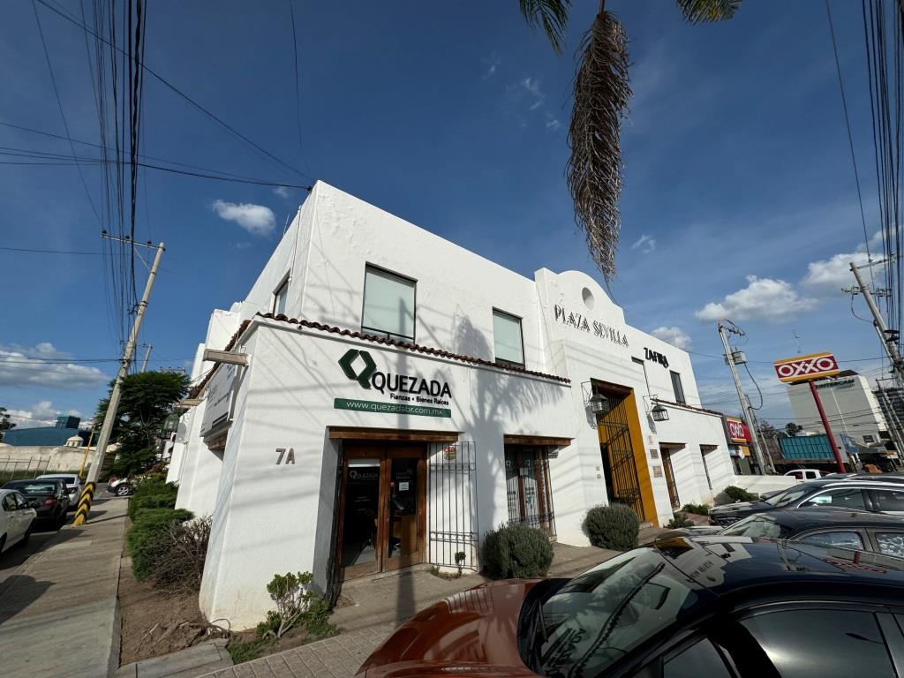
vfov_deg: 85.7
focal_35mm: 14
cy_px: 339
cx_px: 452
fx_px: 366
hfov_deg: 102.1
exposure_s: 1/4926
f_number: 2.2
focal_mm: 2.22
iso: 50
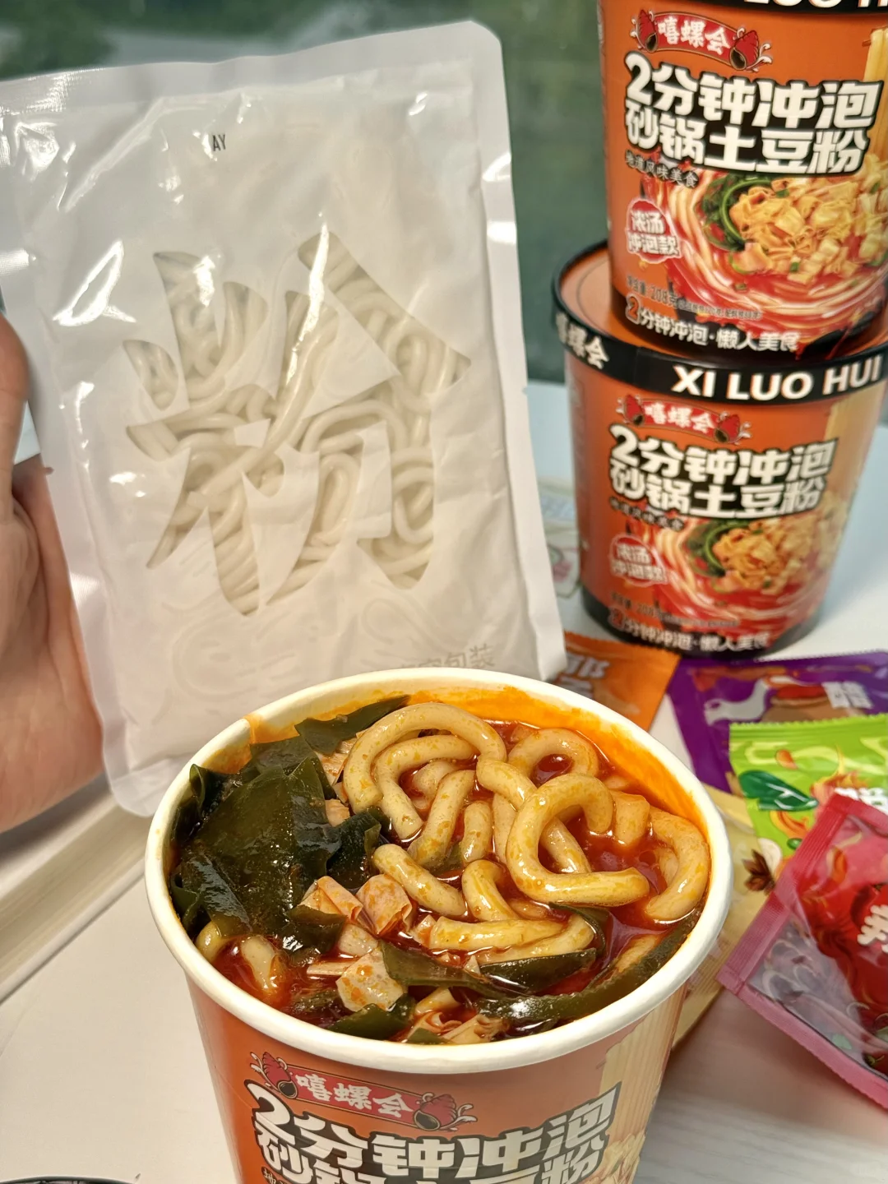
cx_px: 444
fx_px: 1642
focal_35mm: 48
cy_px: 592
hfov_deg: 30.3
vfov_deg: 39.7
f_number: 1.78
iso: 64
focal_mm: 6.76
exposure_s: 1/1041
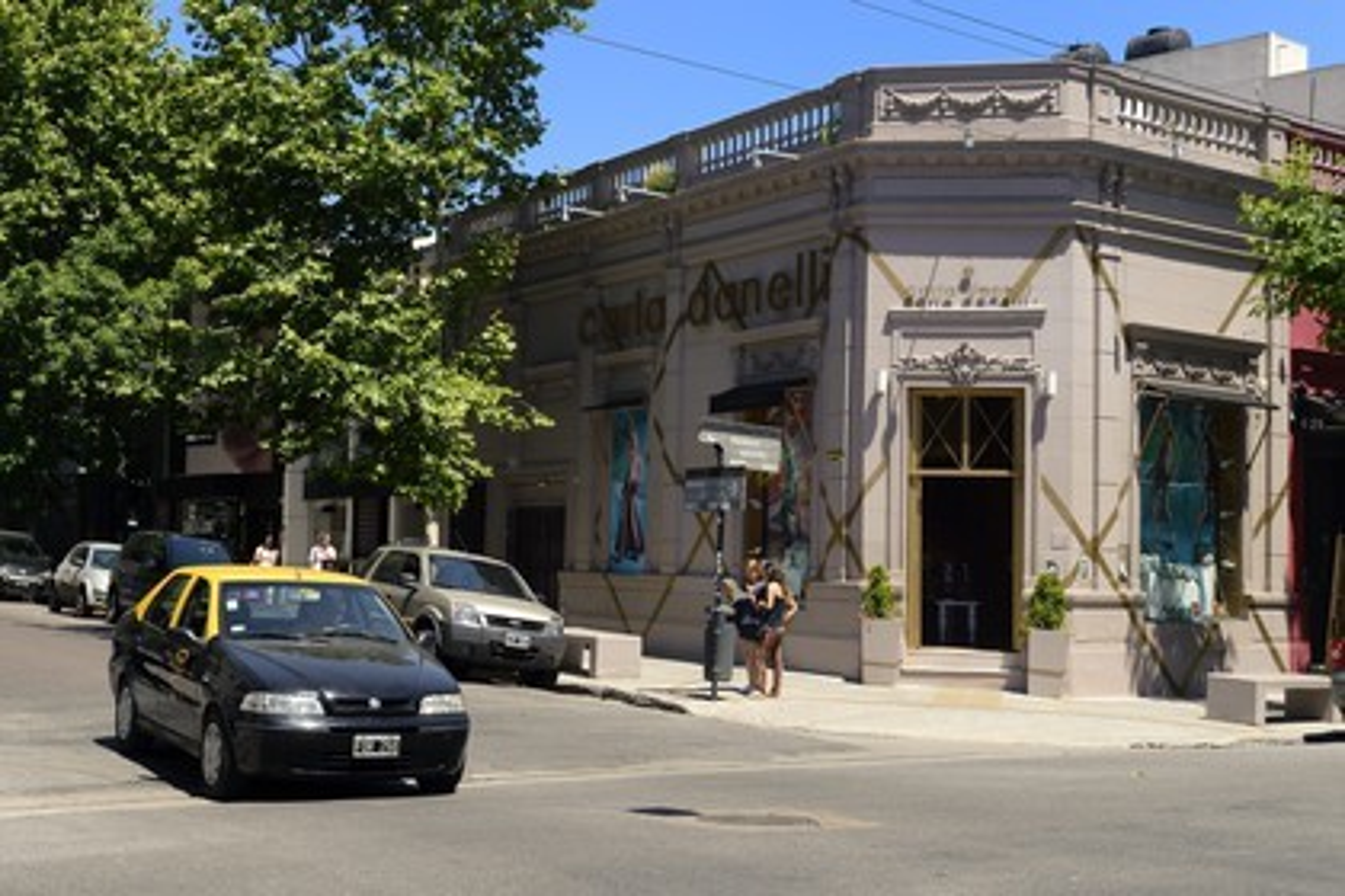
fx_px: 2092
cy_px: 448
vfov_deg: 24.2
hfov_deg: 35.6
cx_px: 672
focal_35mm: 56
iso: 200
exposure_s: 1/250
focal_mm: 56
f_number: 9
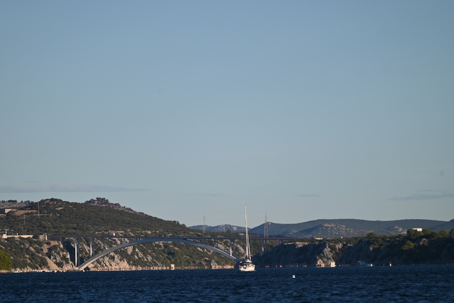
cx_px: 227
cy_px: 152
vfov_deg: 4.6
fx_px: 3783
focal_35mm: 300
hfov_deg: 6.9
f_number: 5.6
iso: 140
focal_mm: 300
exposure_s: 1/1000
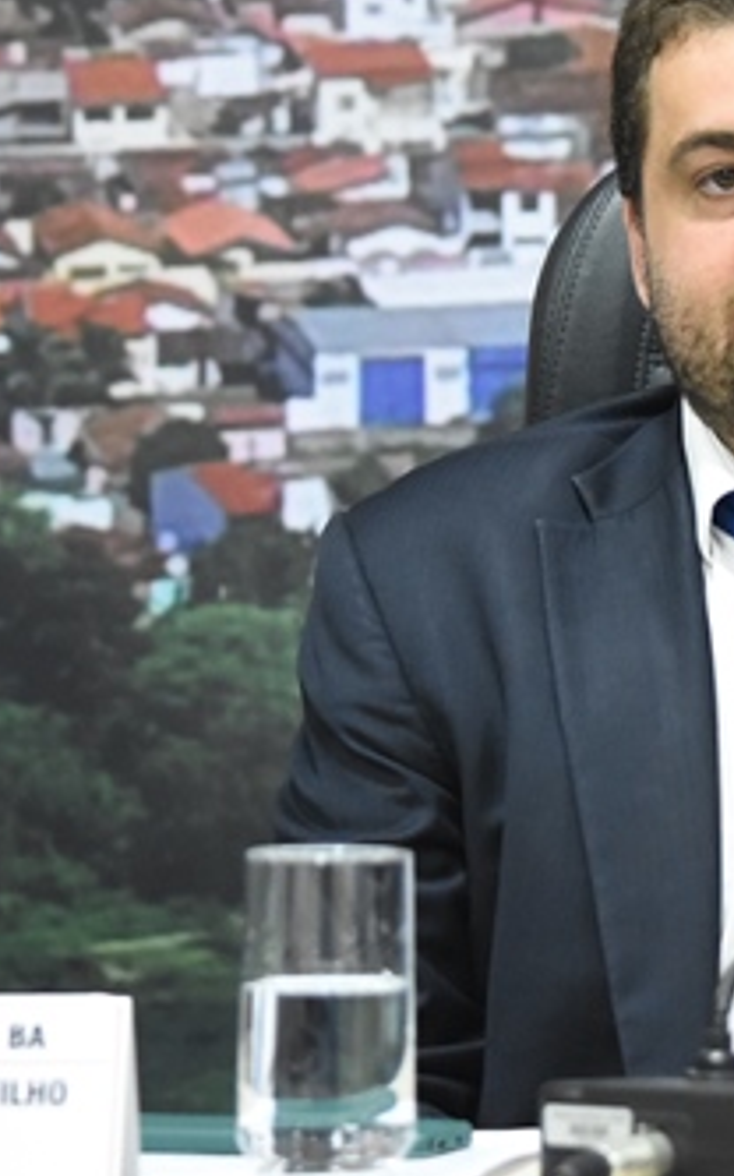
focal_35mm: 212
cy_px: 512
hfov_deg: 6.2
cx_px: 847
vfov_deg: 9.9
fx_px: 6788
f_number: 4.5
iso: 4000
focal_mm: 72
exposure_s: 1/60
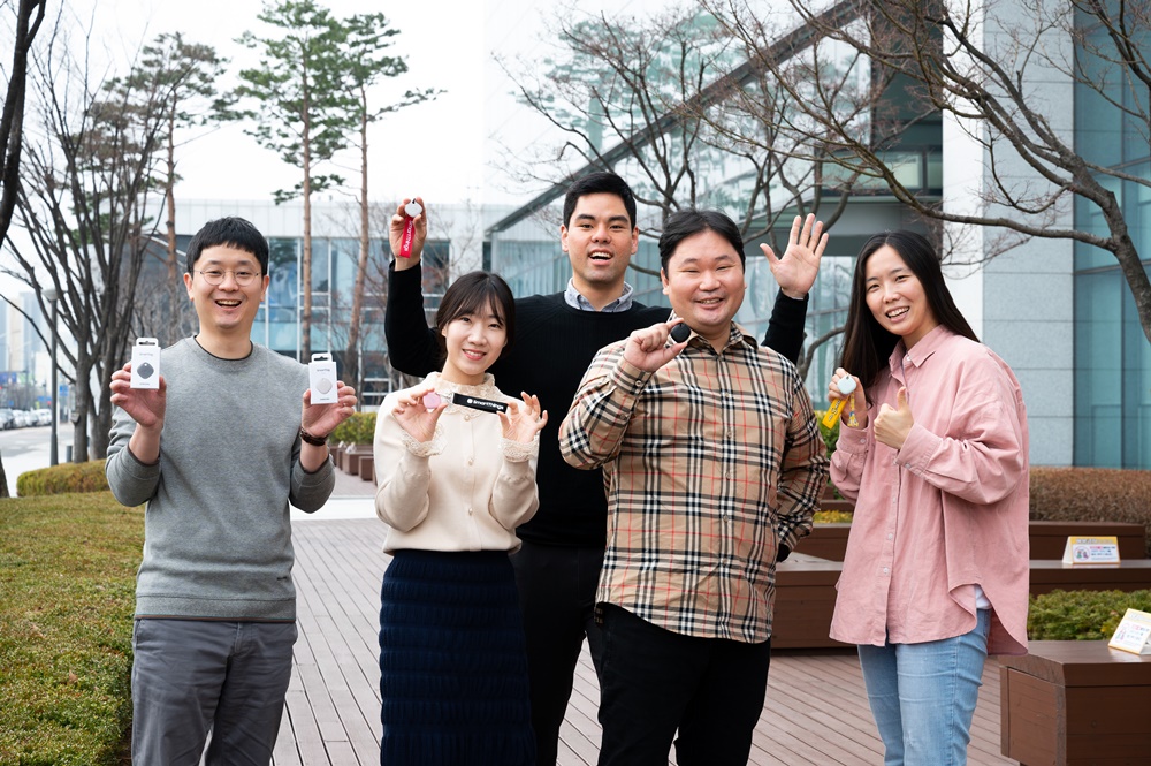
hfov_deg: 31.4
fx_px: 2044
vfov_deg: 21.2
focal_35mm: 64
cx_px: 576
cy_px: 383
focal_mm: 64
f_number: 7.1
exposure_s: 1/250
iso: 250
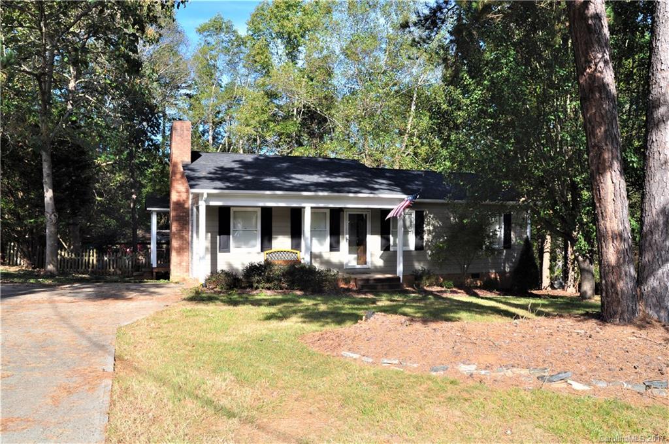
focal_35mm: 30
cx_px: 334
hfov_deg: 62.0
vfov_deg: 43.5
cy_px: 222
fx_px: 557
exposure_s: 1/250
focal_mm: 20
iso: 200
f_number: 10
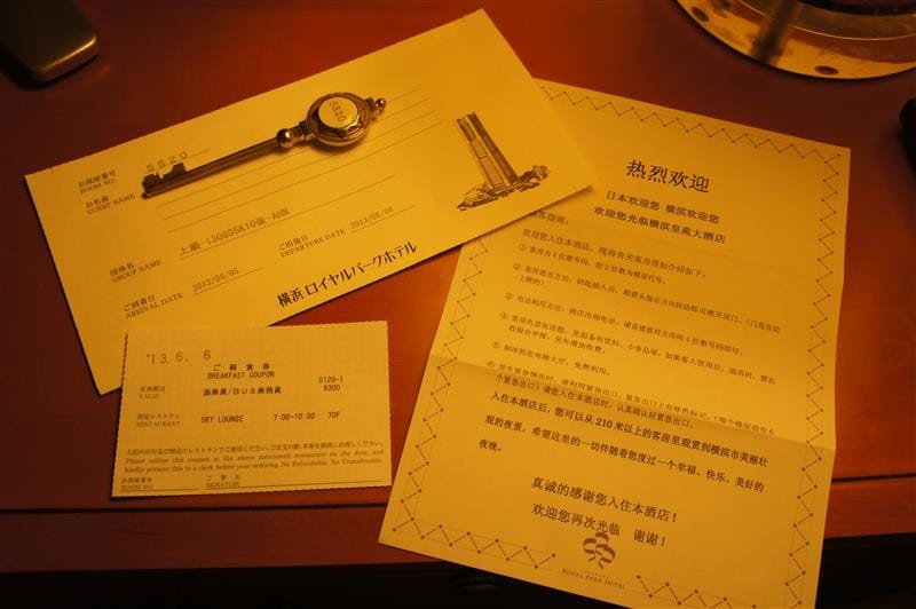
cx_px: 458
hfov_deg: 57.3
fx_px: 839
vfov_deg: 39.9
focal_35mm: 33
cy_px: 304
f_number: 4.5
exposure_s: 1/50
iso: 200
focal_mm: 22
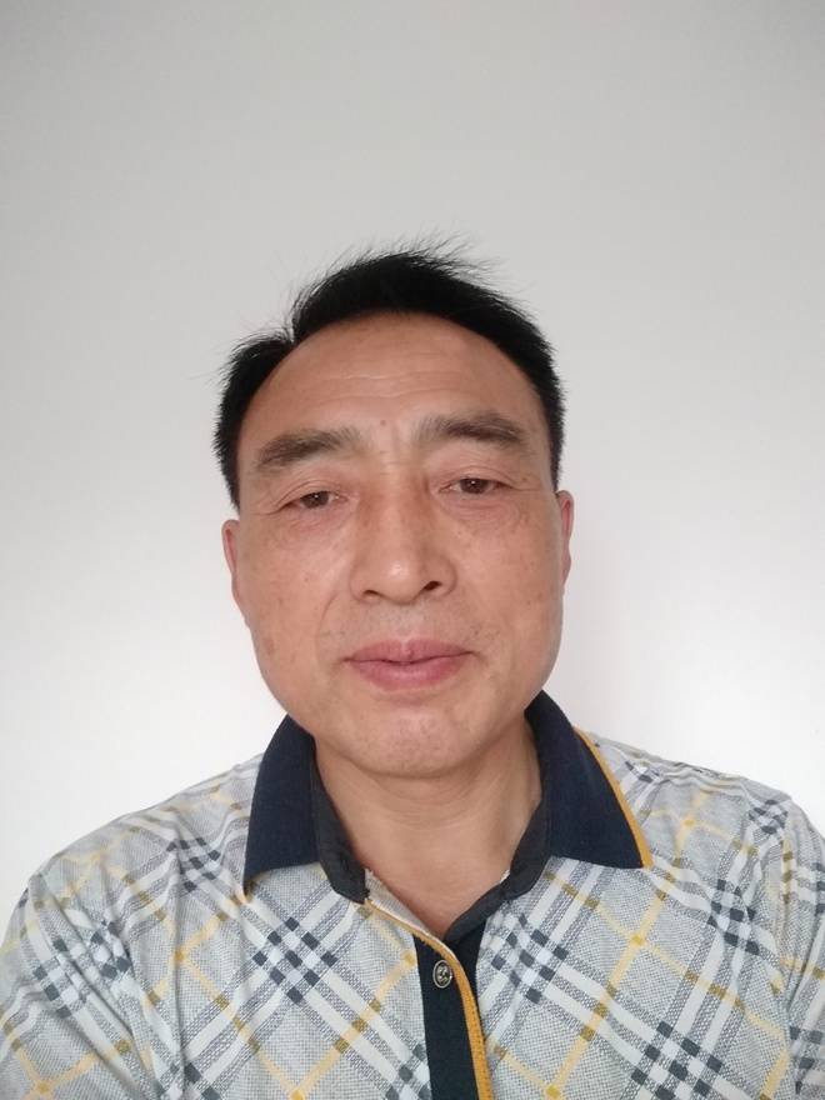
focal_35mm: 21
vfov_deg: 79.0
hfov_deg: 63.4
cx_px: 412
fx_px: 667
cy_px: 550
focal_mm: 3.57
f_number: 2
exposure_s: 1/17
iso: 1250
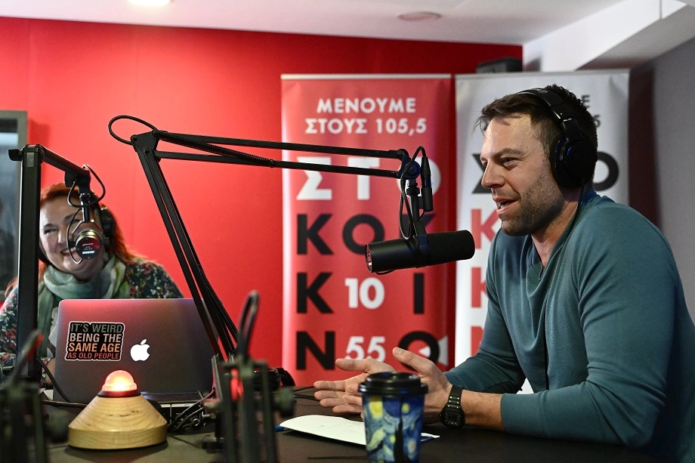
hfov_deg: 47.4
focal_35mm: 41
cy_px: 232
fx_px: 791
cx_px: 348
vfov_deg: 32.6
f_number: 3.5
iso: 10000
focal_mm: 41
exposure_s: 1/160
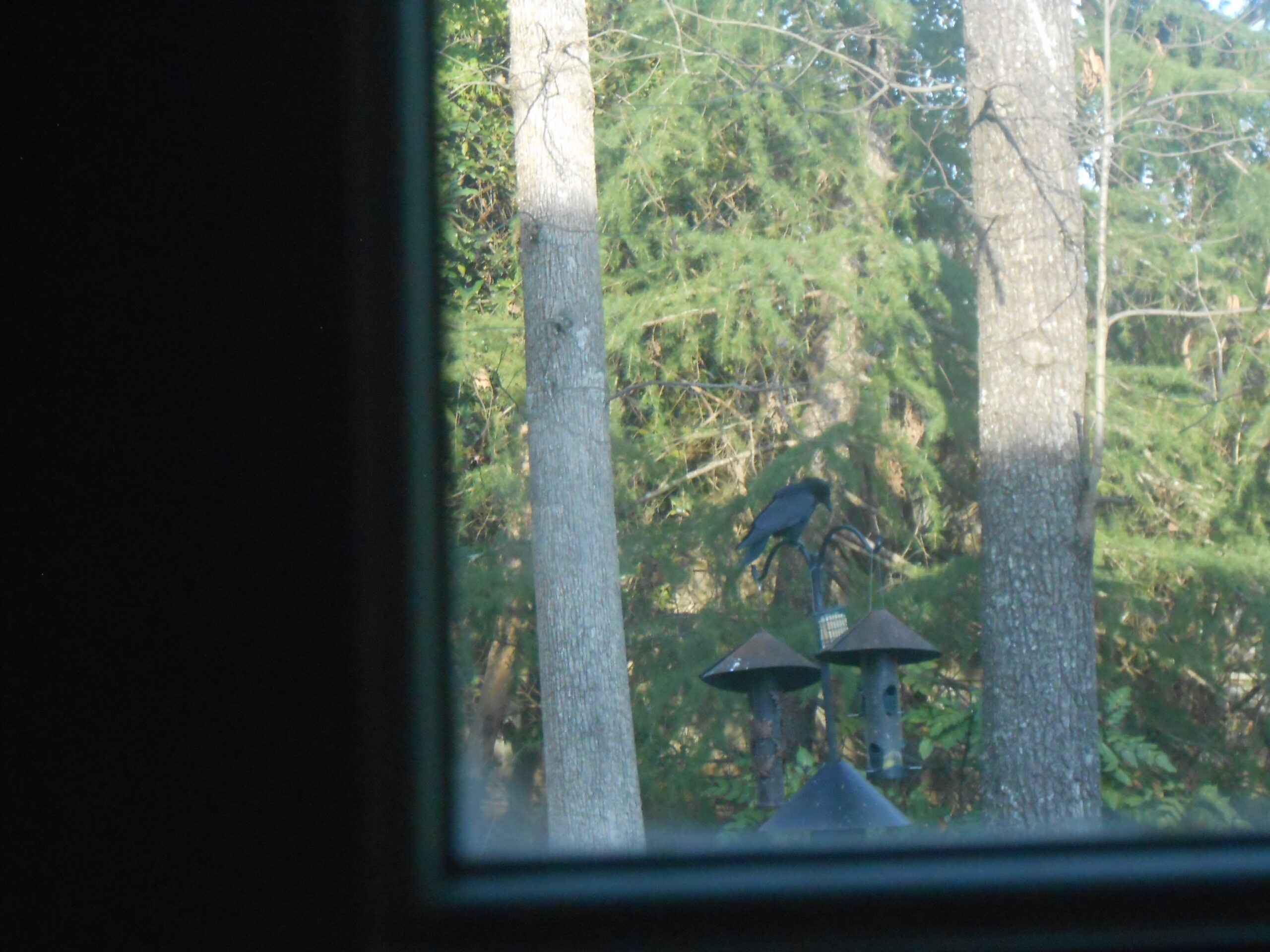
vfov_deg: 12.5
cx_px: 635
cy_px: 476
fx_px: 4366
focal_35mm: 119
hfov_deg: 16.6
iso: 640
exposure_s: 1/250
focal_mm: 21.2
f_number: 5.5
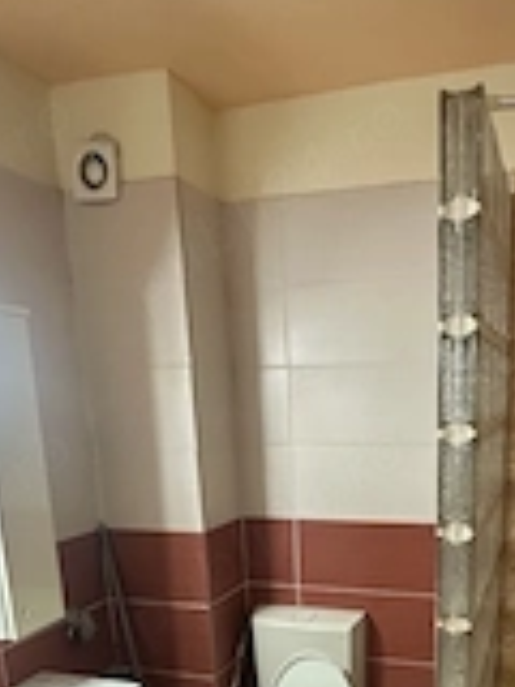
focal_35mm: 35
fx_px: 694
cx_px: 352
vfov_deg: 48.4
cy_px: 588
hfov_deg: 40.1
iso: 500
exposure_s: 1/50
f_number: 2.2
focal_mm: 2.22
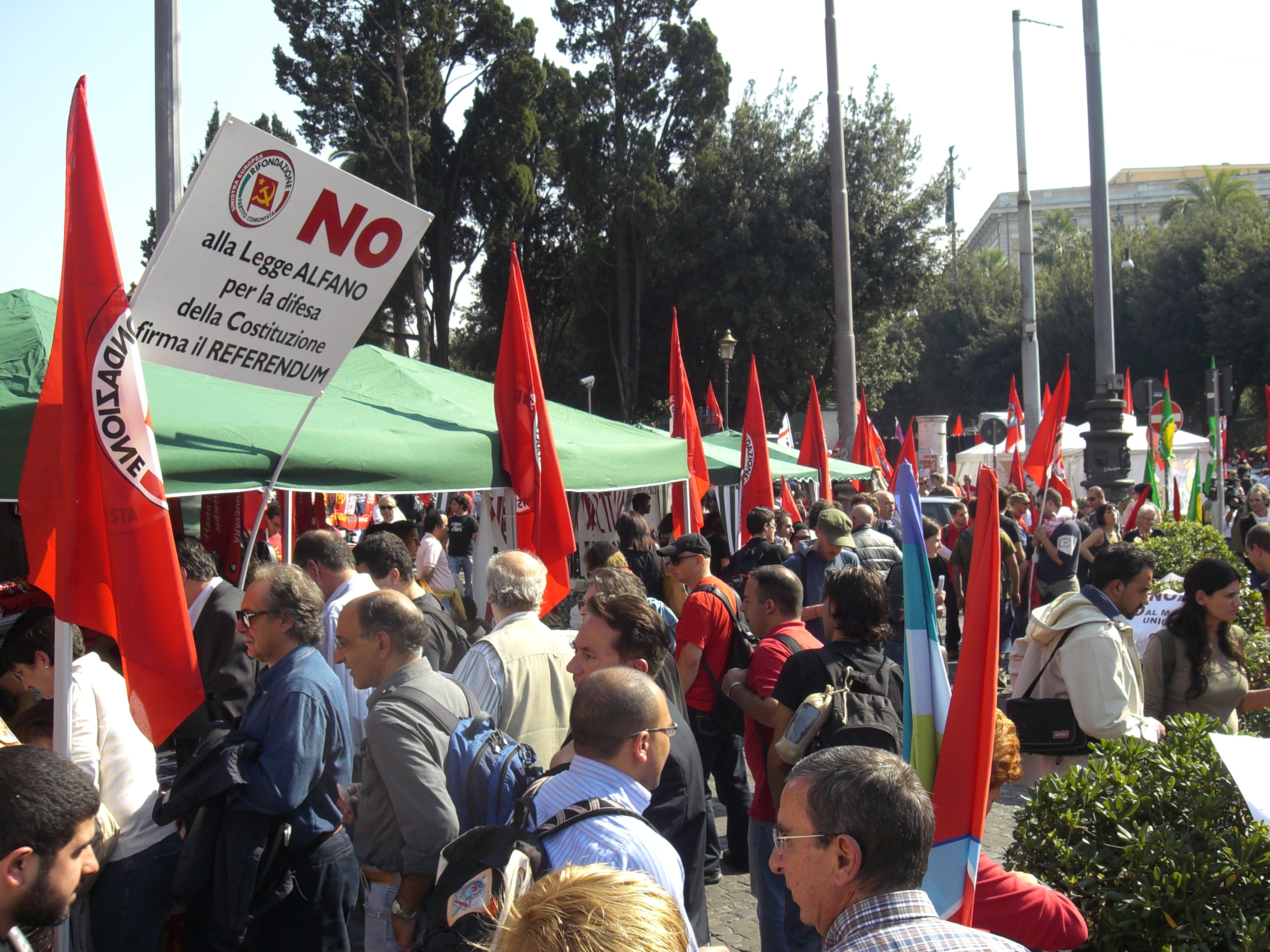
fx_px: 1394
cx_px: 635
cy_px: 476
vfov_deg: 37.7
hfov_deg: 49.0
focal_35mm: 38
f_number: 4.4
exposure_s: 1/250
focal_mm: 6.3
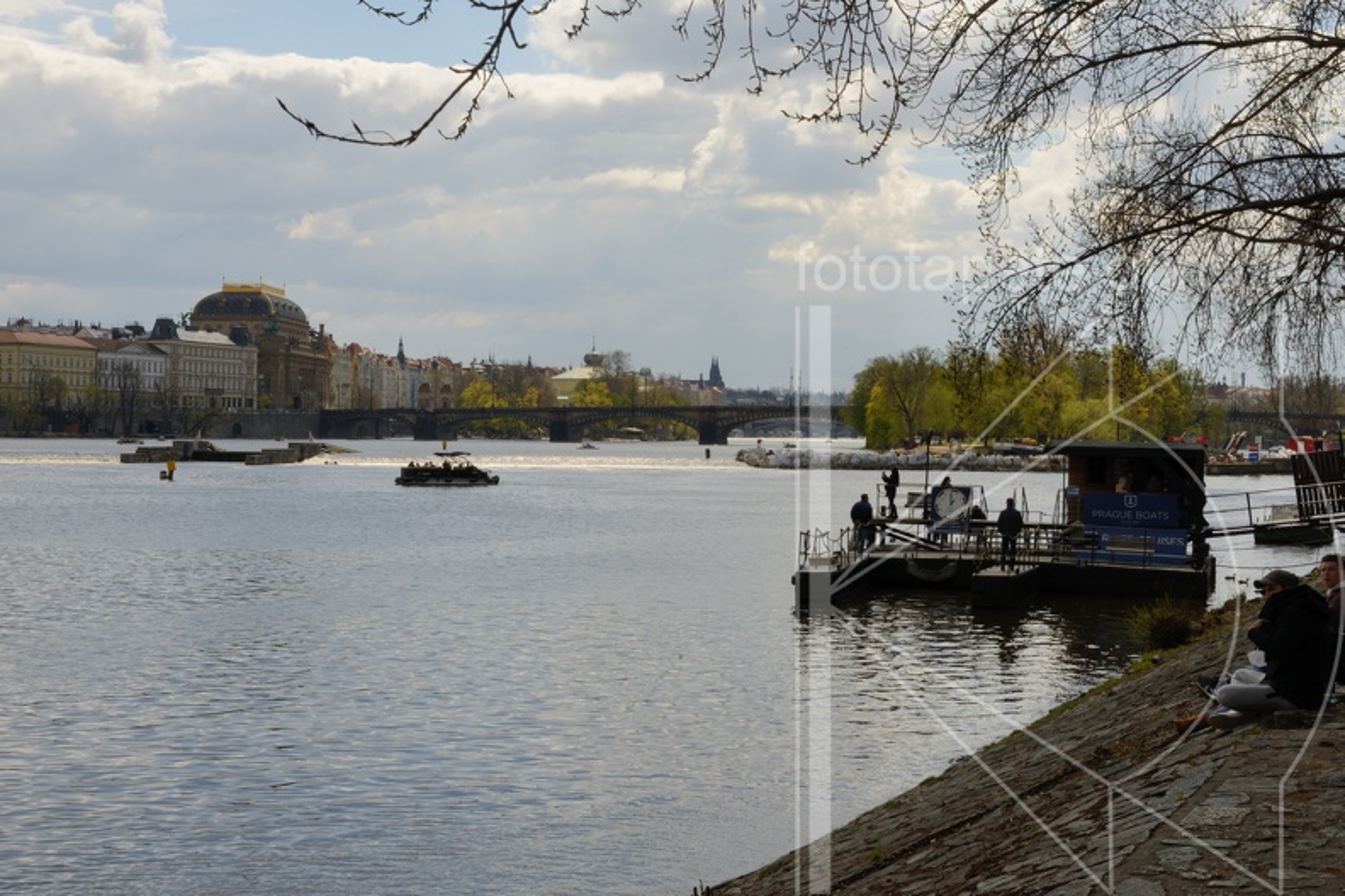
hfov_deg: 36.2
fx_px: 2055
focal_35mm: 55
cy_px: 448
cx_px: 672
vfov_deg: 24.6
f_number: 22
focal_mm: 55
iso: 320
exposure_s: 1/160
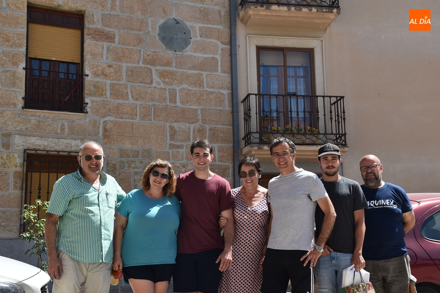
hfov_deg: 40.4
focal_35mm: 49
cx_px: 217
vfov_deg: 27.5
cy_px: 149
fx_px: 599
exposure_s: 1/320
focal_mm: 32
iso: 200
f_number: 9
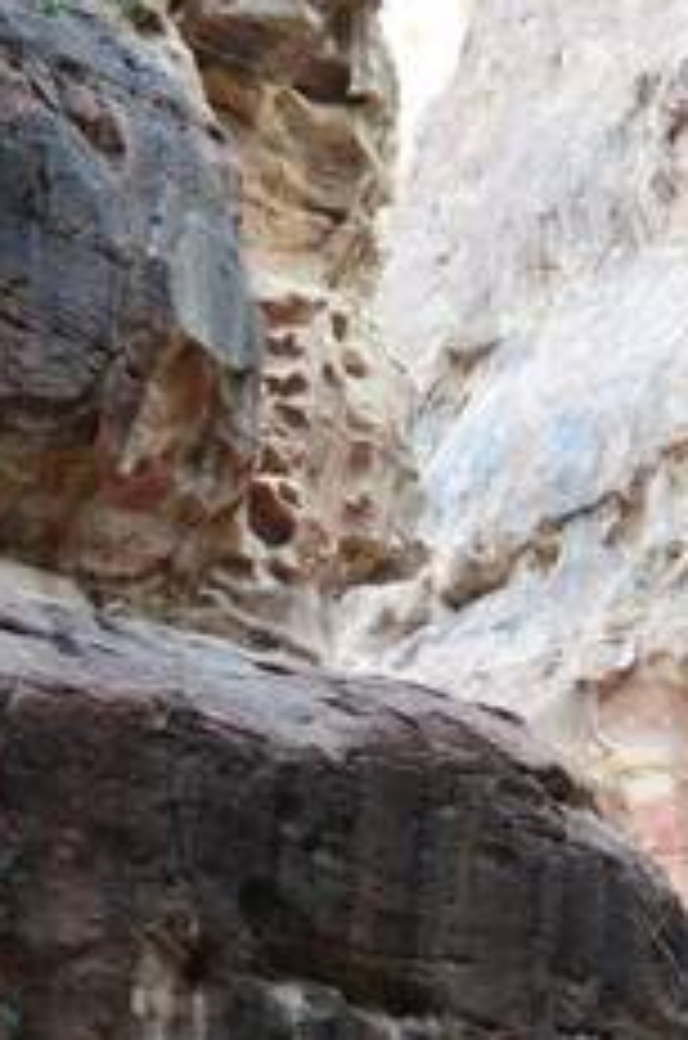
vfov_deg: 8.0
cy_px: 1522
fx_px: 7314
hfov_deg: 5.4
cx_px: 920
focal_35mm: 254
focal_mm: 56
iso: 1250
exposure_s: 1/160
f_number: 4.8
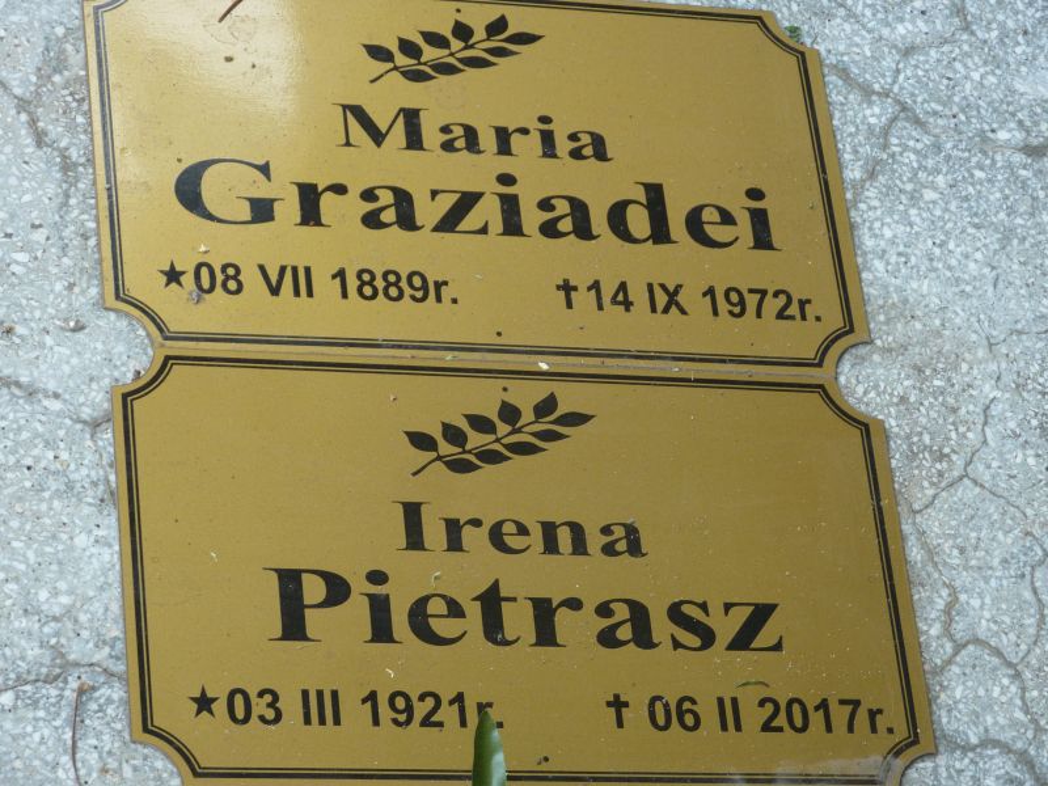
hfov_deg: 15.4
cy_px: 393
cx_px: 524
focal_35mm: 128
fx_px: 3875
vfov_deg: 11.6
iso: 80
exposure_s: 1/80
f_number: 4.4
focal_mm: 21
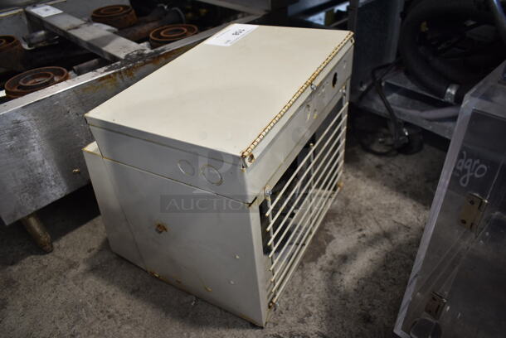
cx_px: 253
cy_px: 169
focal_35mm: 27
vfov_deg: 48.0
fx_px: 380
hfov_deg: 67.3
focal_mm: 18
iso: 280
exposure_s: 1/30
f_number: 3.5
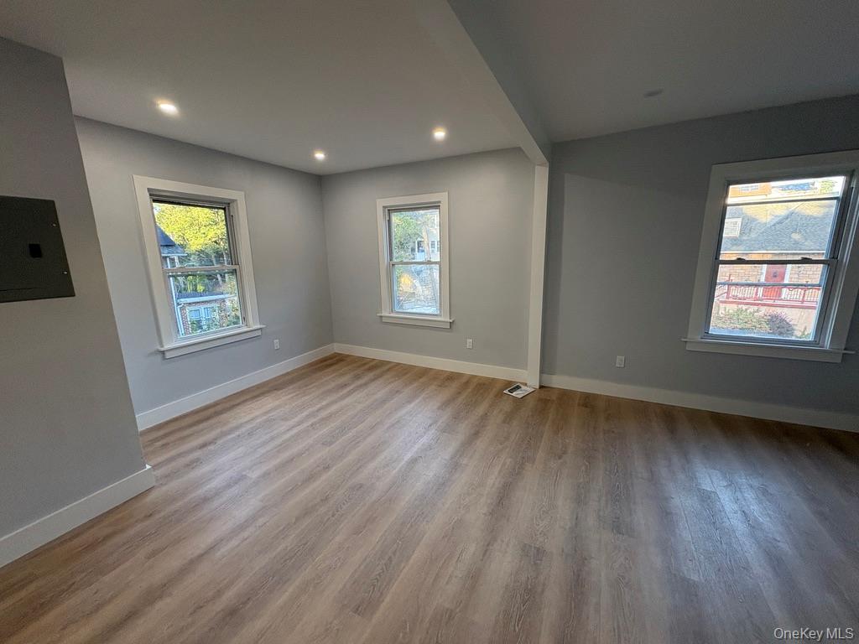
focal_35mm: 14
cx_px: 430
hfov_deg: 102.1
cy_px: 322
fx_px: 347
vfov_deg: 85.7
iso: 250
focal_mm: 2.22
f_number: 2.2
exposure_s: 1/120
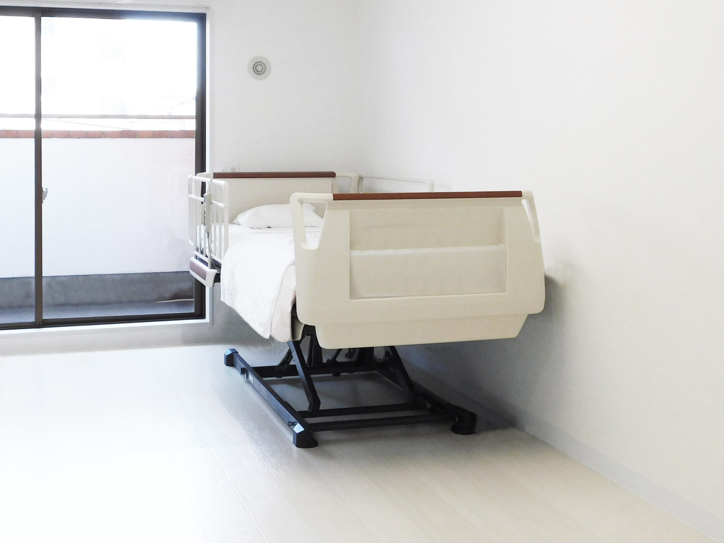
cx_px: 271
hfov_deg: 42.6
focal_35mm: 44
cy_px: 171
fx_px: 920
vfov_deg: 32.5
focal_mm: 5.3
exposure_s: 1/60
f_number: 3.2
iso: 125
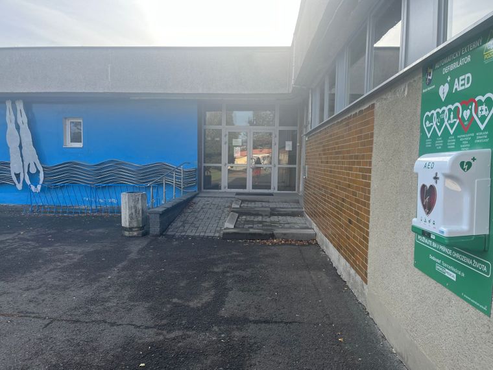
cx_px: 246
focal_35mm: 26
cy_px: 185
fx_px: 370
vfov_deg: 53.1
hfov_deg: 67.3
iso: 50
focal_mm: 5.1
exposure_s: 1/787
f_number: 1.6
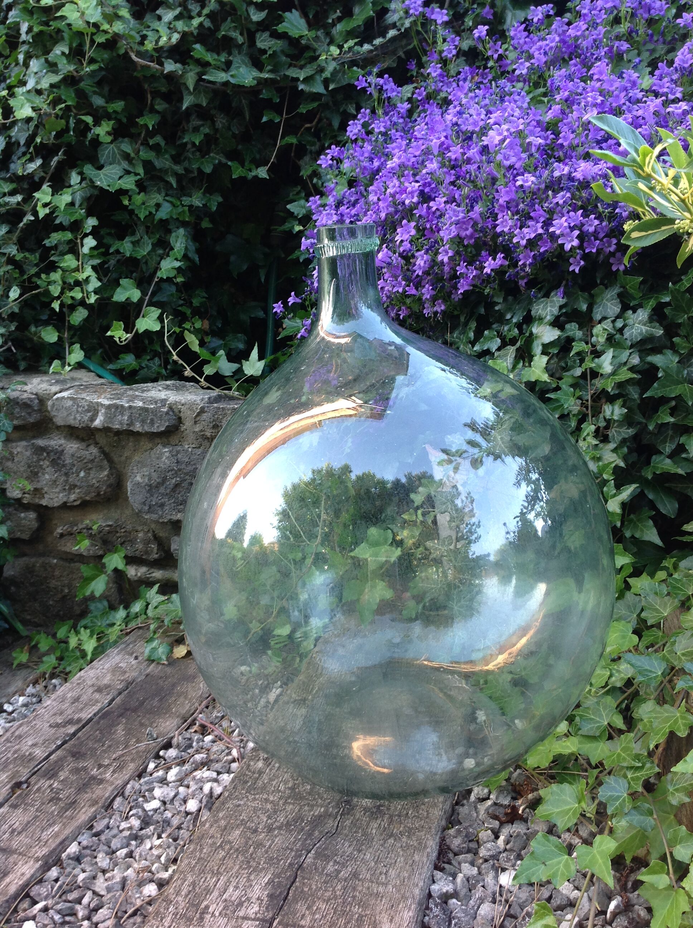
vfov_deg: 52.7
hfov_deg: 40.6
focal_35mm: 35
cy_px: 464
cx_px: 346
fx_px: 937
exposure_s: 1/30
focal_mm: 4.28
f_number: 2.4
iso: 50
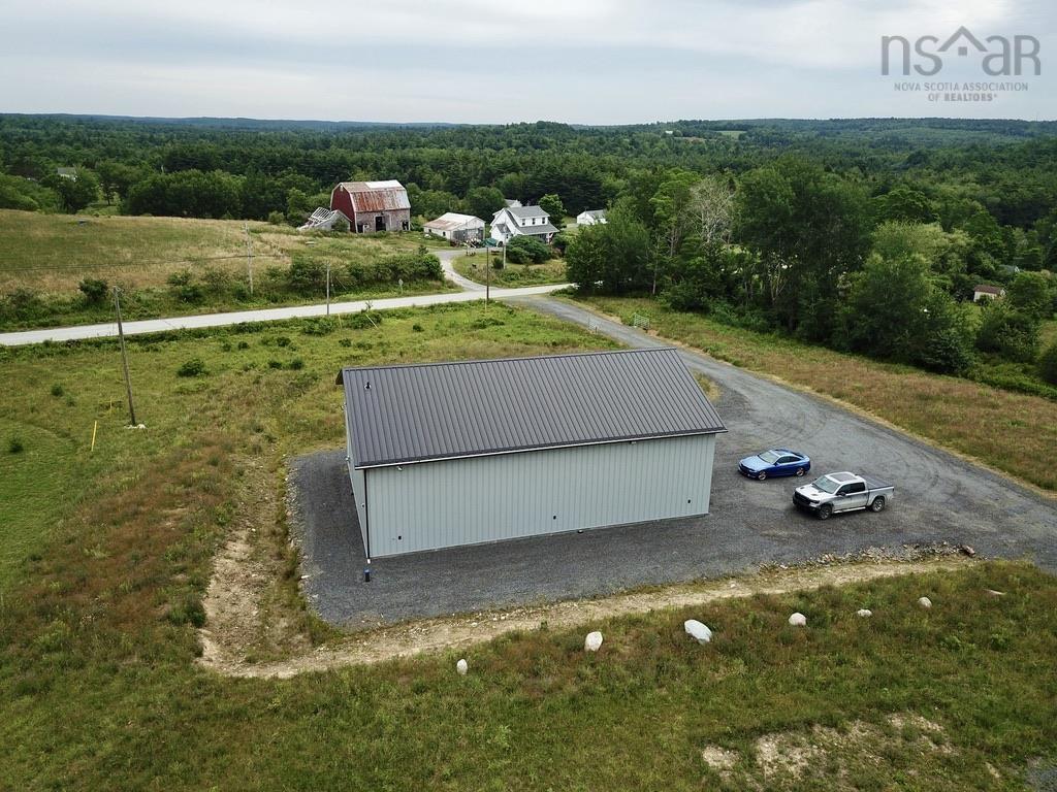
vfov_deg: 53.1
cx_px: 528
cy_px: 396
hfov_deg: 67.3
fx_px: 794
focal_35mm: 26
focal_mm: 4.7
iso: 100
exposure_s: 1/728
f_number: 2.2
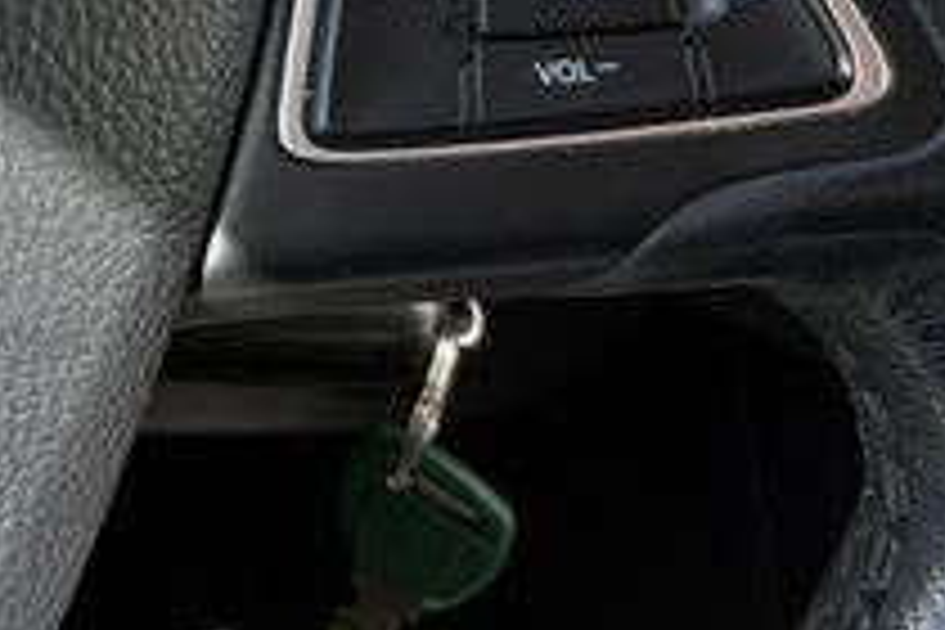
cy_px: -657
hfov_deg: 14.2
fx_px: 3465
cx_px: -585
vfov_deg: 9.6
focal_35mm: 132
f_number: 1.6
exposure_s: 1/492
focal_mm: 5.96
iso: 64
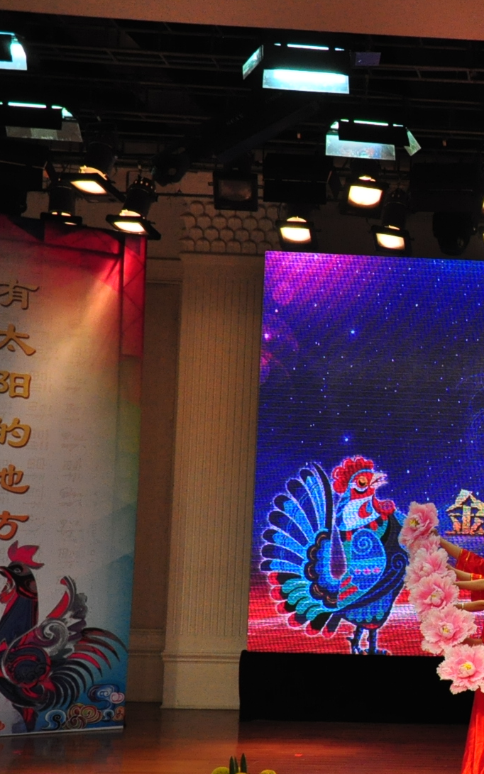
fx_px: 1583
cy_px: 462
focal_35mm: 75
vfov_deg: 27.4
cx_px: 742
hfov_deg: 15.9
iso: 1600
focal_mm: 25
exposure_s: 1/200
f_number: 7.1
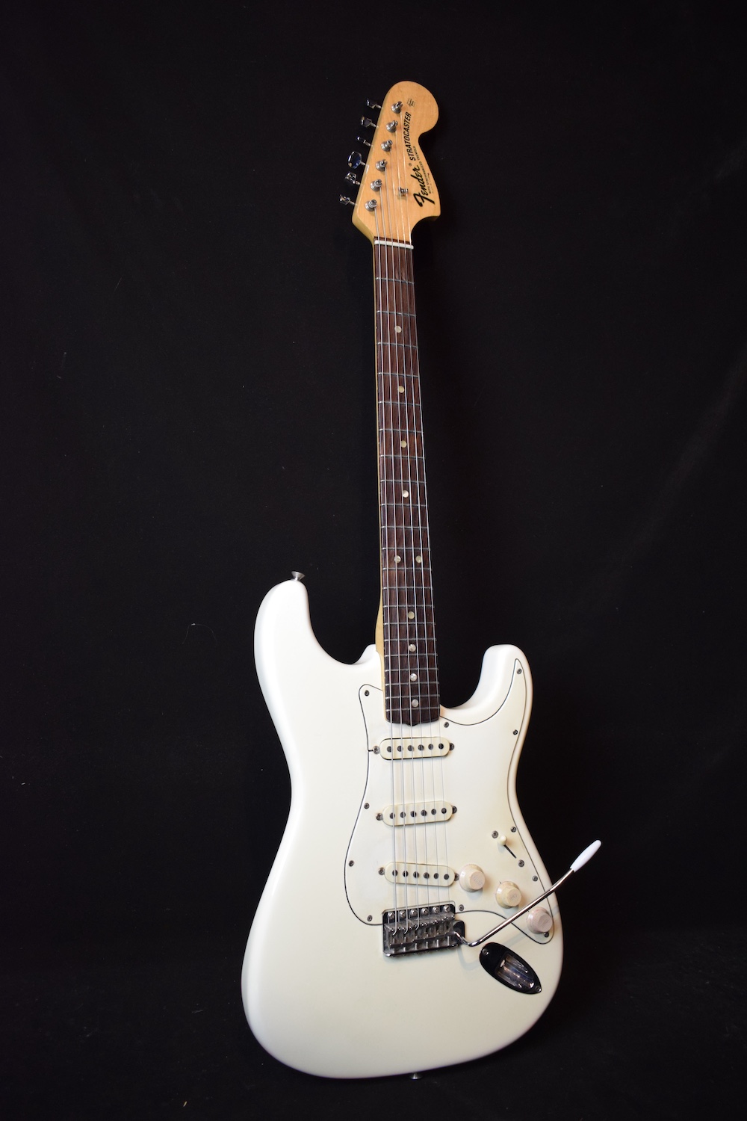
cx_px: 374
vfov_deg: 61.9
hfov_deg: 43.6
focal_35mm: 30
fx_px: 934
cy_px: 560
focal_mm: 20
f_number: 3.5
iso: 1250
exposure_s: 1/60
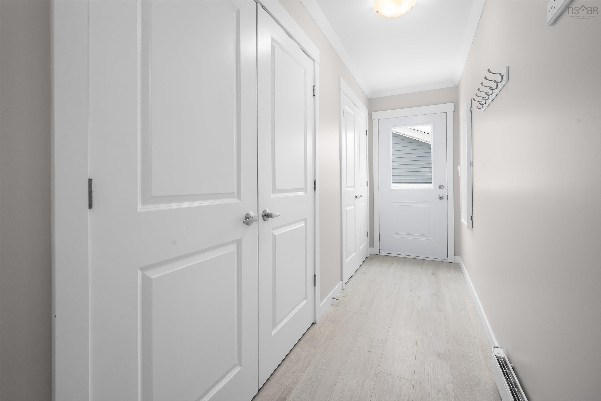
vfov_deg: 75.5
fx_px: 259
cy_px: 200
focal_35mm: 16
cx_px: 300
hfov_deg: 98.5
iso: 400
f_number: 10
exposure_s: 1/80
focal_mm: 15.5
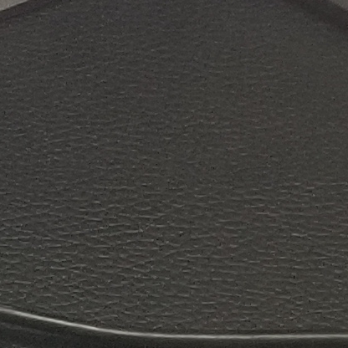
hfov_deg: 6.6
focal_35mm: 223
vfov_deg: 7.8
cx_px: -959
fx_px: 2536
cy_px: 291
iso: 200
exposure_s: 1/30
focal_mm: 4.3
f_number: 1.7
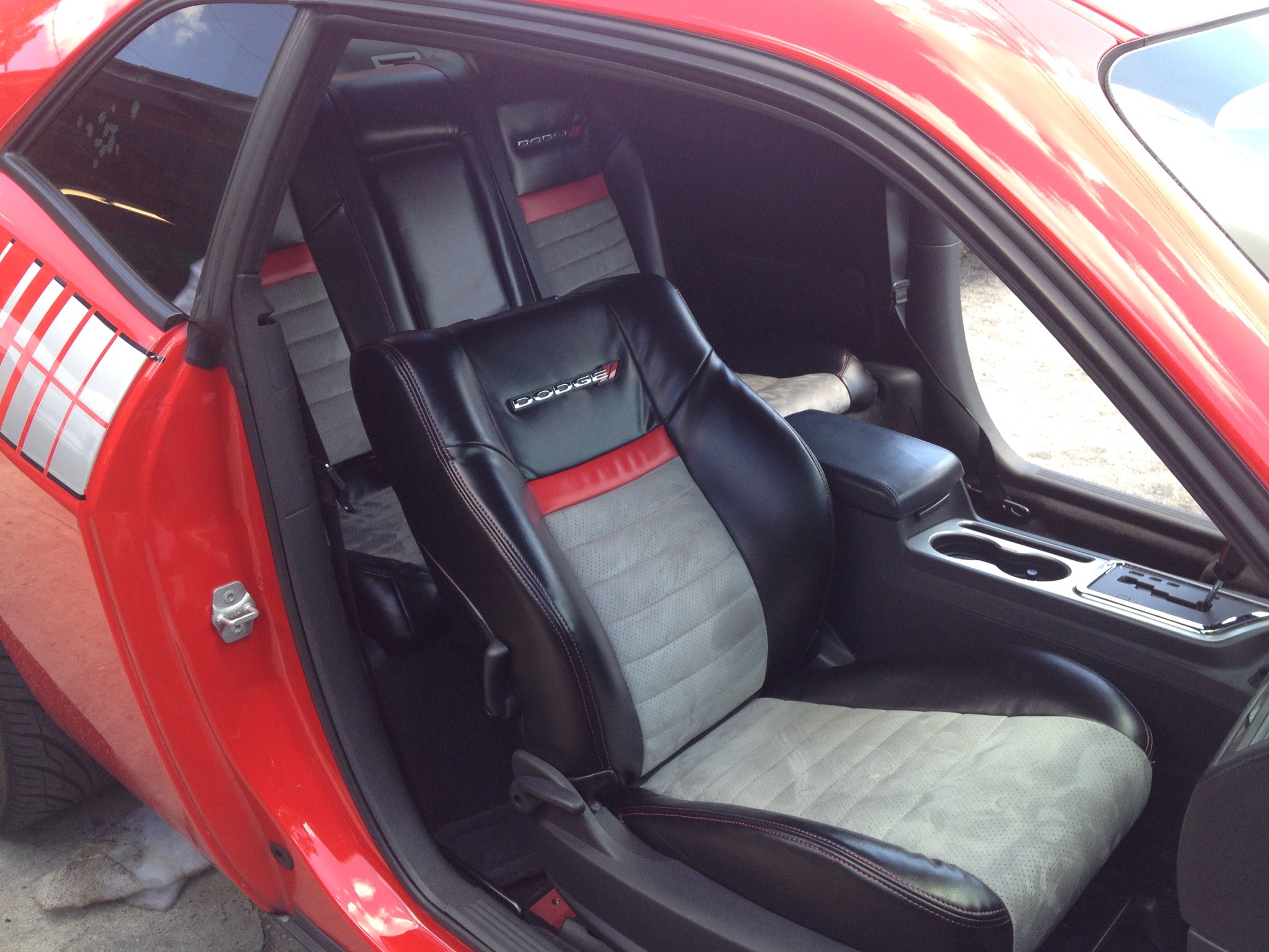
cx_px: 634
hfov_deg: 52.6
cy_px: 476
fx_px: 1283
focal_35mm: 35
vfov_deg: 40.7
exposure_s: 1/120
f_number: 2.4
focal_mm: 4.28
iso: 50
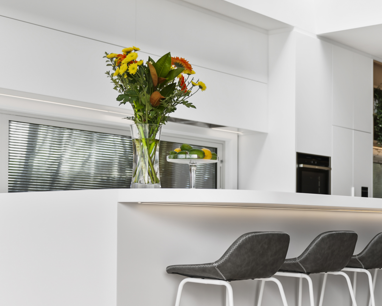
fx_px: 735
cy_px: 218
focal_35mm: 65
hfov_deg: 28.2
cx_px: 330
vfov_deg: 23.3
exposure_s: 1/3200
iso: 125
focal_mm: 32
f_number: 2.8
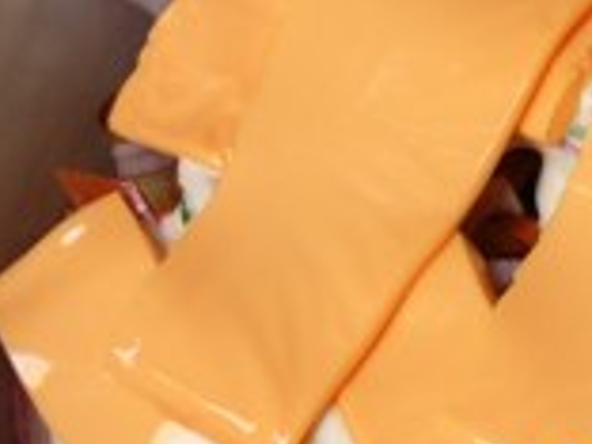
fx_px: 3797
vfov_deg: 6.7
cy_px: 334
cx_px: 915
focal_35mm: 222
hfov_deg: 8.7
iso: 200
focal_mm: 40
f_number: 5
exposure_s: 1/100
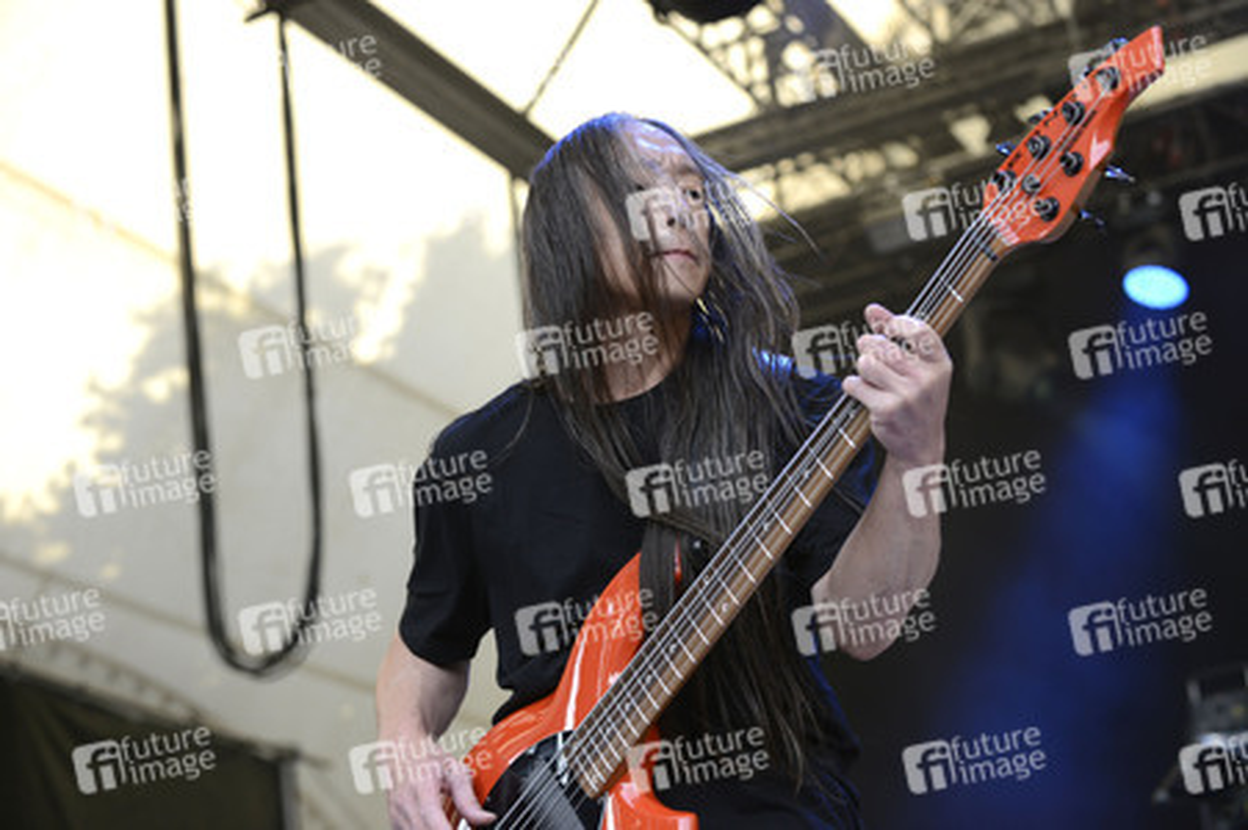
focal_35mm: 70
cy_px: 415
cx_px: 624
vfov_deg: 19.4
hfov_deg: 28.9
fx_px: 2425
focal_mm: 70
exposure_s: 1/640
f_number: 4.5
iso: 1000
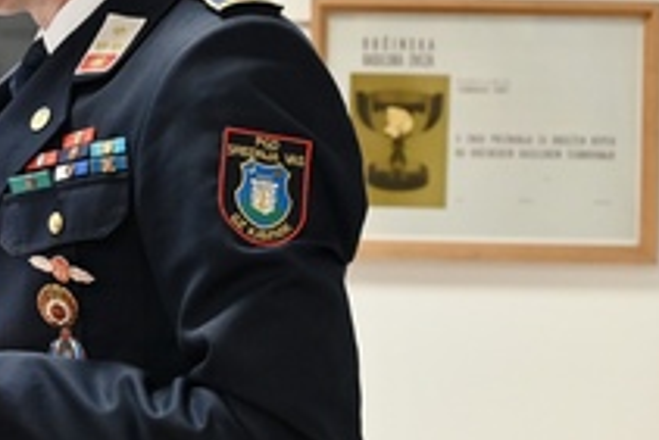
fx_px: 3902
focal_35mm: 213
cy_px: 97
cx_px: 22
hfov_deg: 9.6
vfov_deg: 6.5
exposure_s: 1/80
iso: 3200
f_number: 6.3
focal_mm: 100
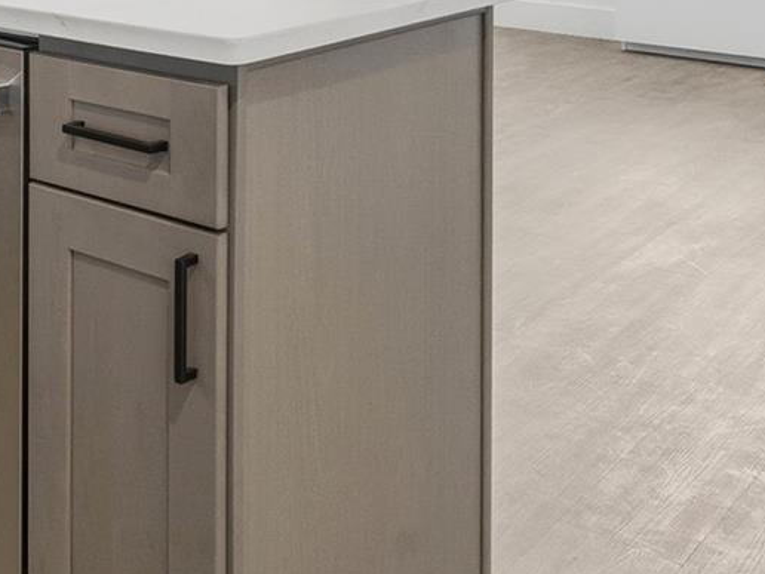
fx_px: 1348
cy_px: -201
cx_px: 4
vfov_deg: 21.4
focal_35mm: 61
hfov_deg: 29.6
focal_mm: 16
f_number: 8
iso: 500
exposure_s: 1/200
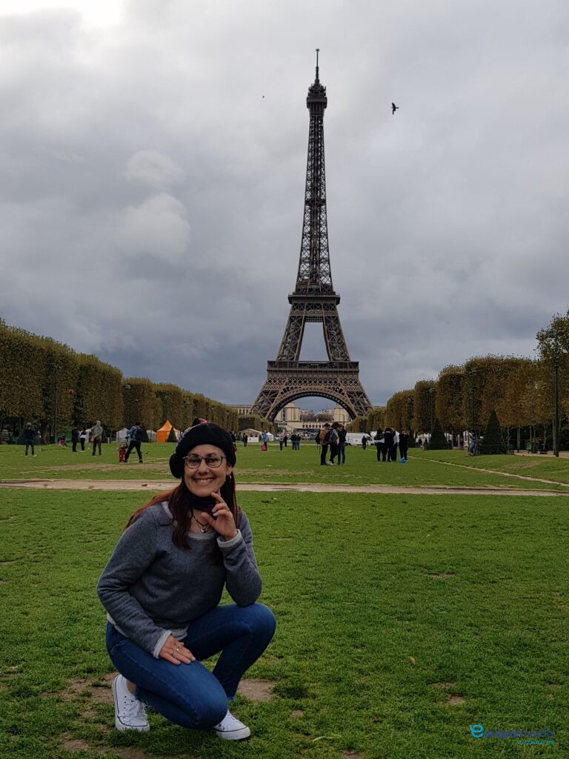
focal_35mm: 26
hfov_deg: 53.1
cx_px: 284
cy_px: 380
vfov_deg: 67.3
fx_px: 570
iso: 40
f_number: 1.7
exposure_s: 1/2120
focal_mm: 4.2
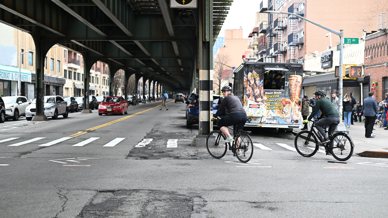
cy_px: 116
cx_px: 193
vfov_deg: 22.6
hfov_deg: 39.2
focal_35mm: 53
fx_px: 545
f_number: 2.8
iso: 64
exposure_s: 1/200
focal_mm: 50
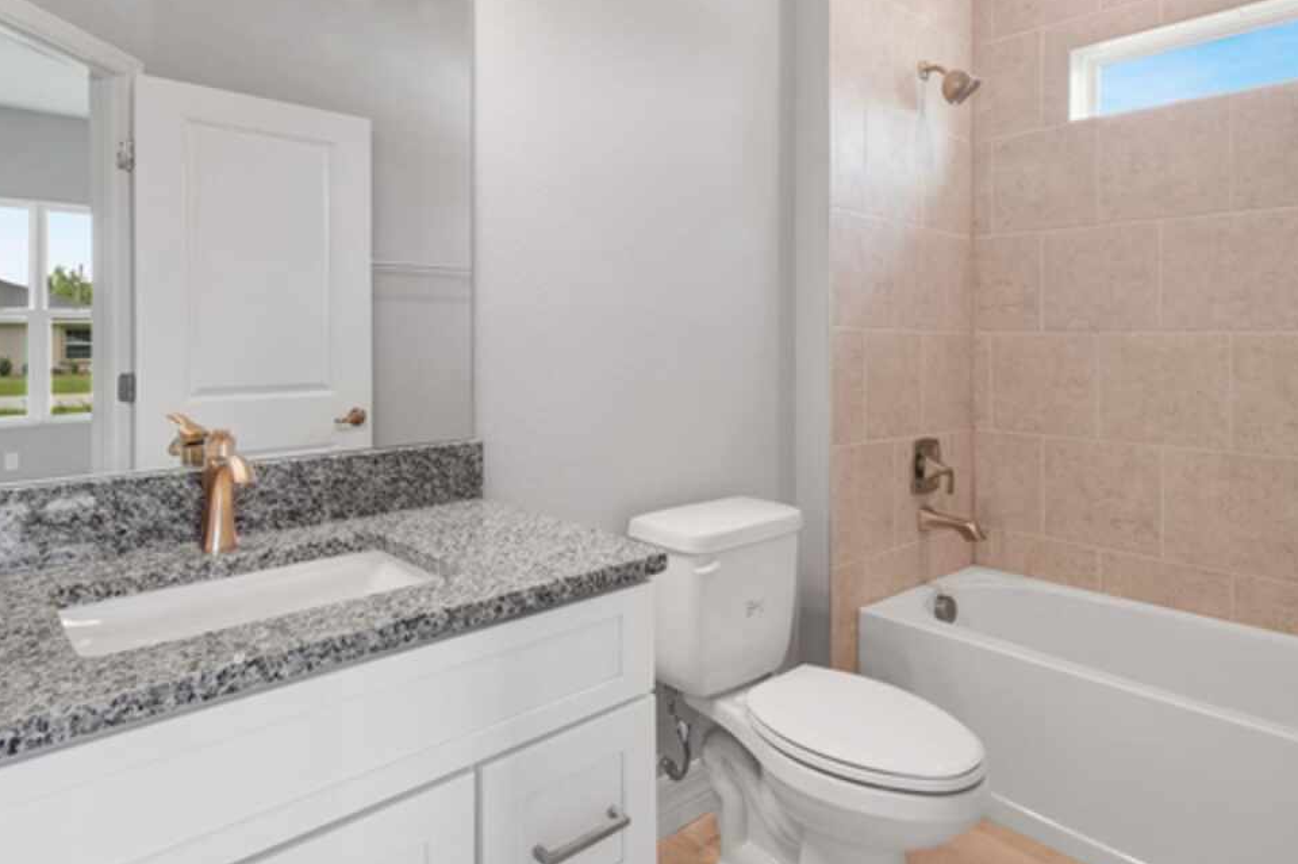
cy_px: 329
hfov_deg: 84.0
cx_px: 634
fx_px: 721
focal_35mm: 20
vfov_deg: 61.1
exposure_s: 1/100
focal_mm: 10
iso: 250
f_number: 9
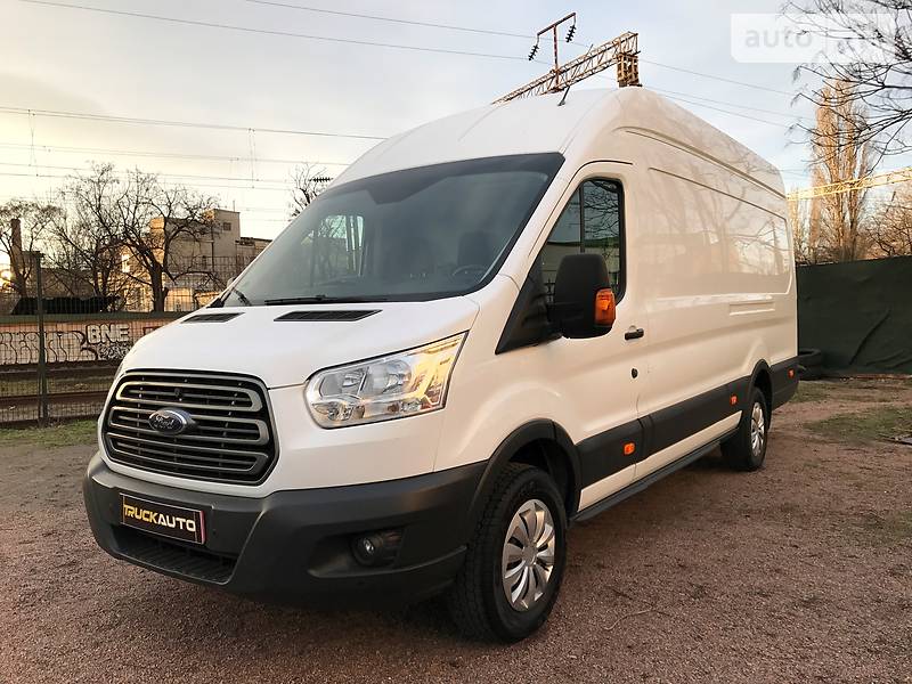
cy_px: 342
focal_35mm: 28
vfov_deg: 49.7
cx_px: 456
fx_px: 738
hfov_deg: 63.4
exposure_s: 1/361
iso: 20
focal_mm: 4
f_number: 1.8
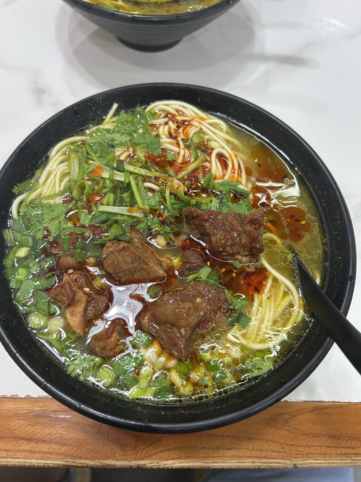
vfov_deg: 67.3
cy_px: 241
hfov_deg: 53.1
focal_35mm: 26
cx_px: 180
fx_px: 362
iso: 80
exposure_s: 1/100
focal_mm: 5.7
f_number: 1.5
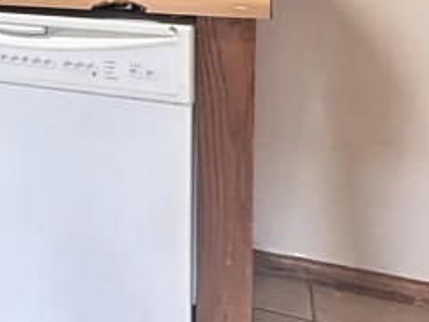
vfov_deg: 22.6
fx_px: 731
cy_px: -74
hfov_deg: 27.4
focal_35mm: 59
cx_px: -125
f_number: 2.2
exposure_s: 1/60
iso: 640
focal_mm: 2.22
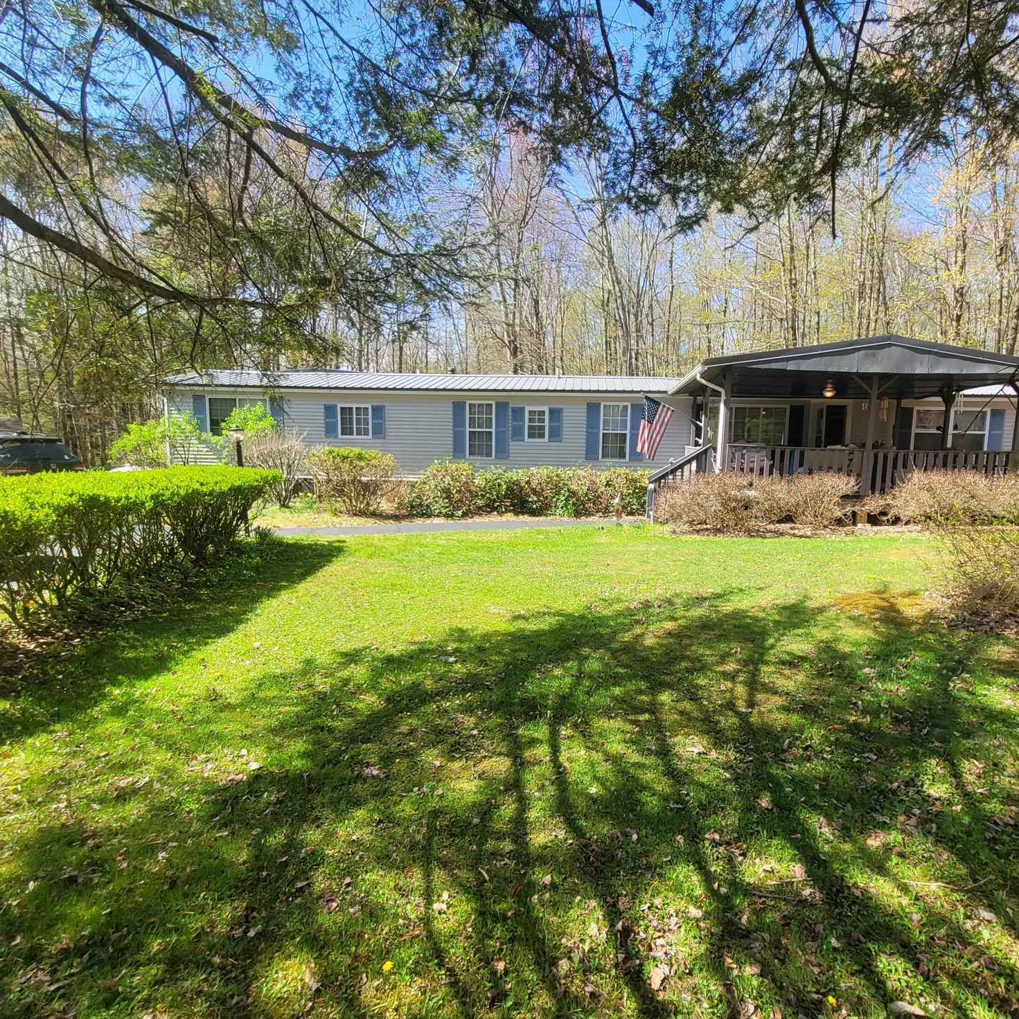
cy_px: 527
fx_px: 533
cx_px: 556
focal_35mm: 16
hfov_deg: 87.2
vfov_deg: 87.4
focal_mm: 2.2
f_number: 2.2
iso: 50
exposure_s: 1/503
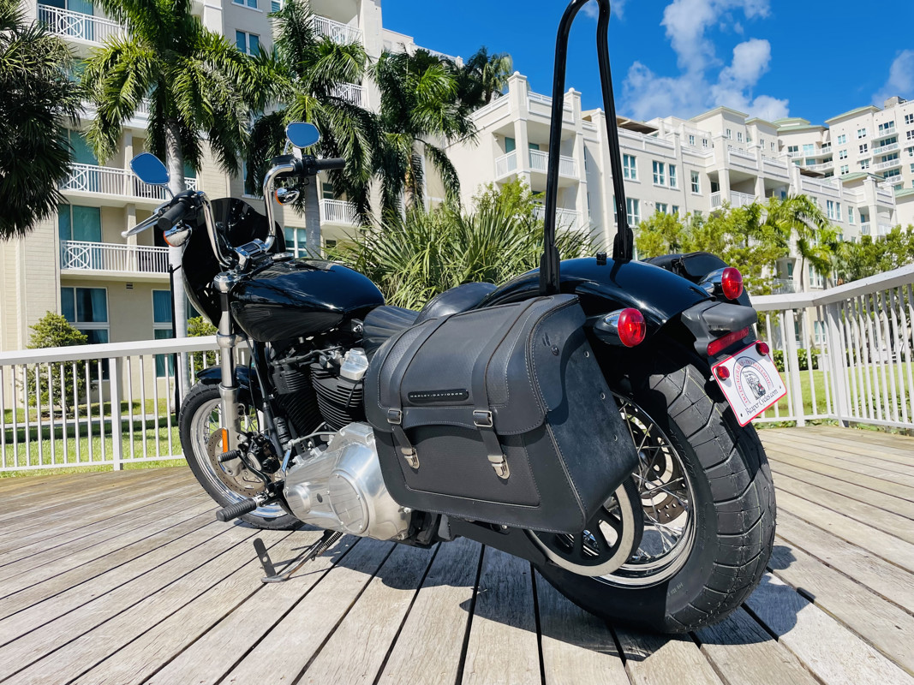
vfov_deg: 53.1
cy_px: 342
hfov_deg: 67.3
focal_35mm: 26
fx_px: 686
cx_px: 457
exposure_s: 1/2618
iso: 32
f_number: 1.6
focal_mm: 4.2
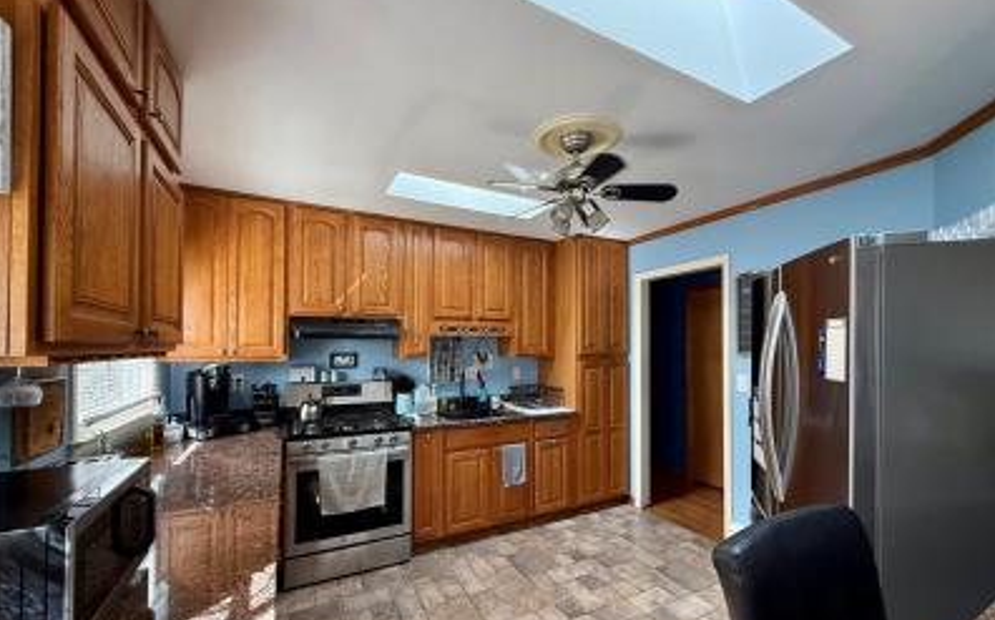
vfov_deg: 74.5
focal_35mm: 15
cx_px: 495
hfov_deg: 101.5
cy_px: 341
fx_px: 407
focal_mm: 2.22
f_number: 2.2
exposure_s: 1/99
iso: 250
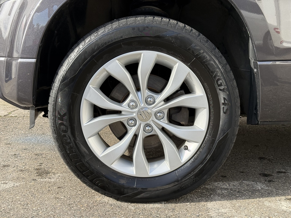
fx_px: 404
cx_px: 146
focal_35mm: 48
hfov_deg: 39.7
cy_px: 109
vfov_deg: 30.3
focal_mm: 6.76
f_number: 1.78
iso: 80
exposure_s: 1/1242
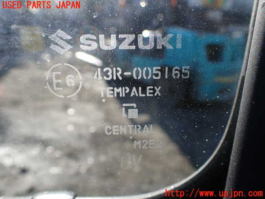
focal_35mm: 30
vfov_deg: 46.8
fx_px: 230
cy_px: 100
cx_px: 132
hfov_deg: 60.0
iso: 100
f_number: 3.2
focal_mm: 5.4
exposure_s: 1/320
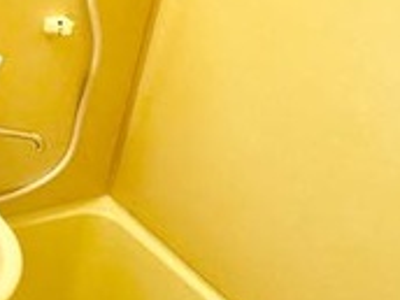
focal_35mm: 57
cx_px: -172
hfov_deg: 26.3
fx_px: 659
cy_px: 120
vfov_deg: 25.6
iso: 500
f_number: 2.2
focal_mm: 2.22
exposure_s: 1/60
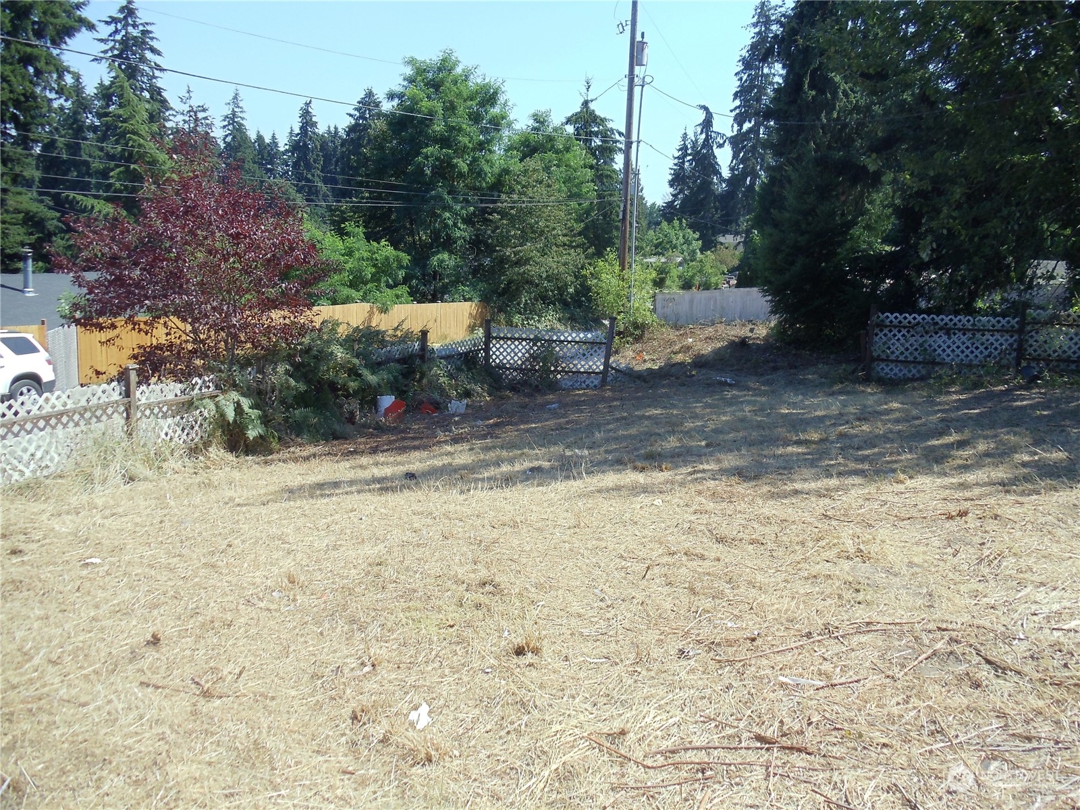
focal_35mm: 44
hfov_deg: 42.9
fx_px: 1373
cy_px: 405
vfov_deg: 32.9
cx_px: 540
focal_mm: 6
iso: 100
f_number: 7.1
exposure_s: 1/160
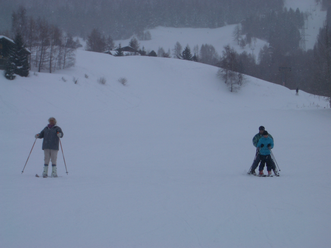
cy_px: 124
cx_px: 166
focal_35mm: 105
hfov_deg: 18.7
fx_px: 1004
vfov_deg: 14.1
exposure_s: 1/500
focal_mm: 17.4
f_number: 7.7
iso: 50
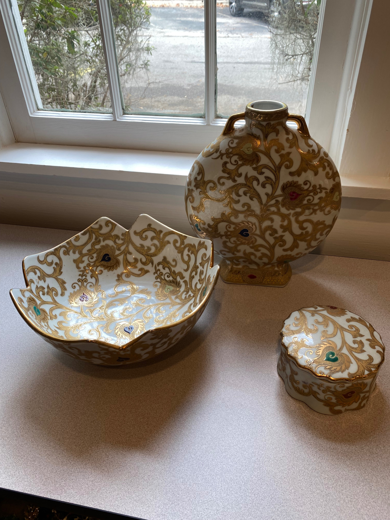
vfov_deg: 67.3
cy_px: 260
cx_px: 195
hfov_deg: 53.1
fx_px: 391
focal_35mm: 26
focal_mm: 4.25
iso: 64
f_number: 1.8
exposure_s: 1/120
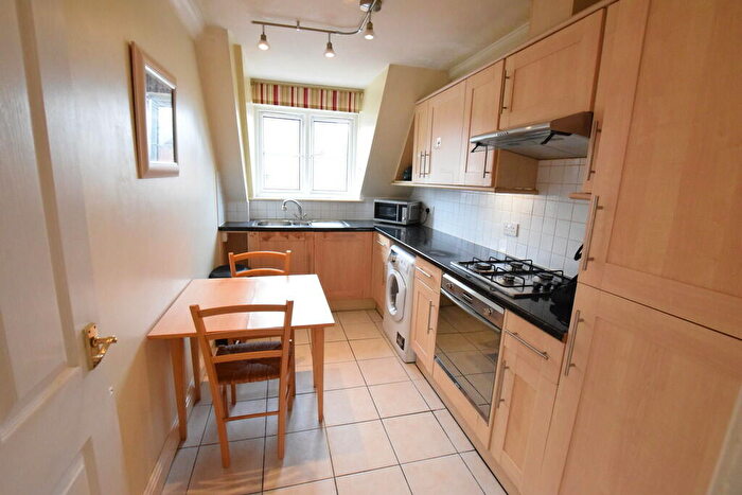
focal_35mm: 15
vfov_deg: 77.4
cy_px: 248
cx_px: 371
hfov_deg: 100.4
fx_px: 309
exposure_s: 1/250
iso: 6400
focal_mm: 10
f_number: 8
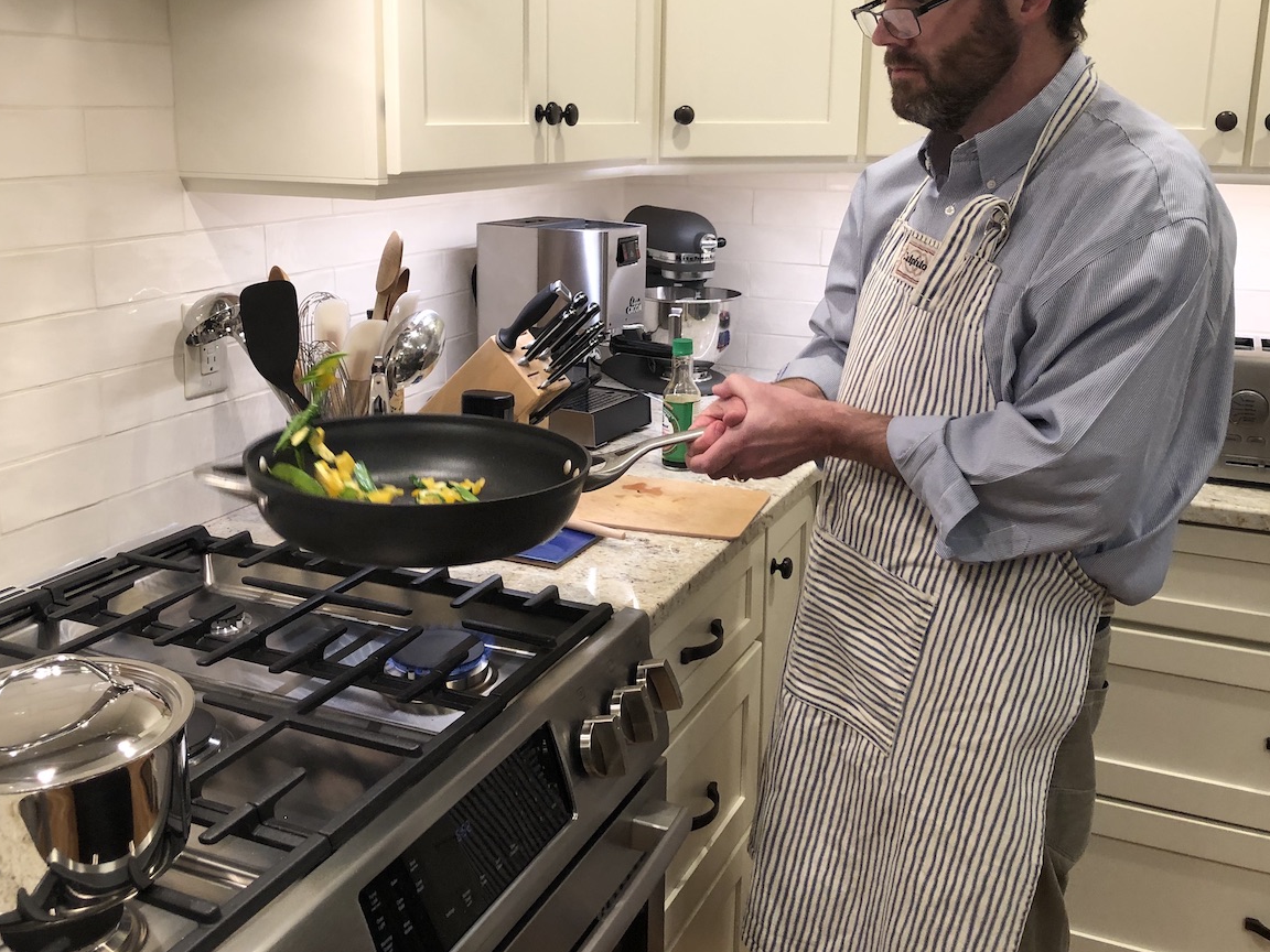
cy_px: 382
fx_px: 1284
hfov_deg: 52.6
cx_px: 607
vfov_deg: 40.5
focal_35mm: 35
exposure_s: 1/30
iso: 40
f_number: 1.8
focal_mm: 3.99
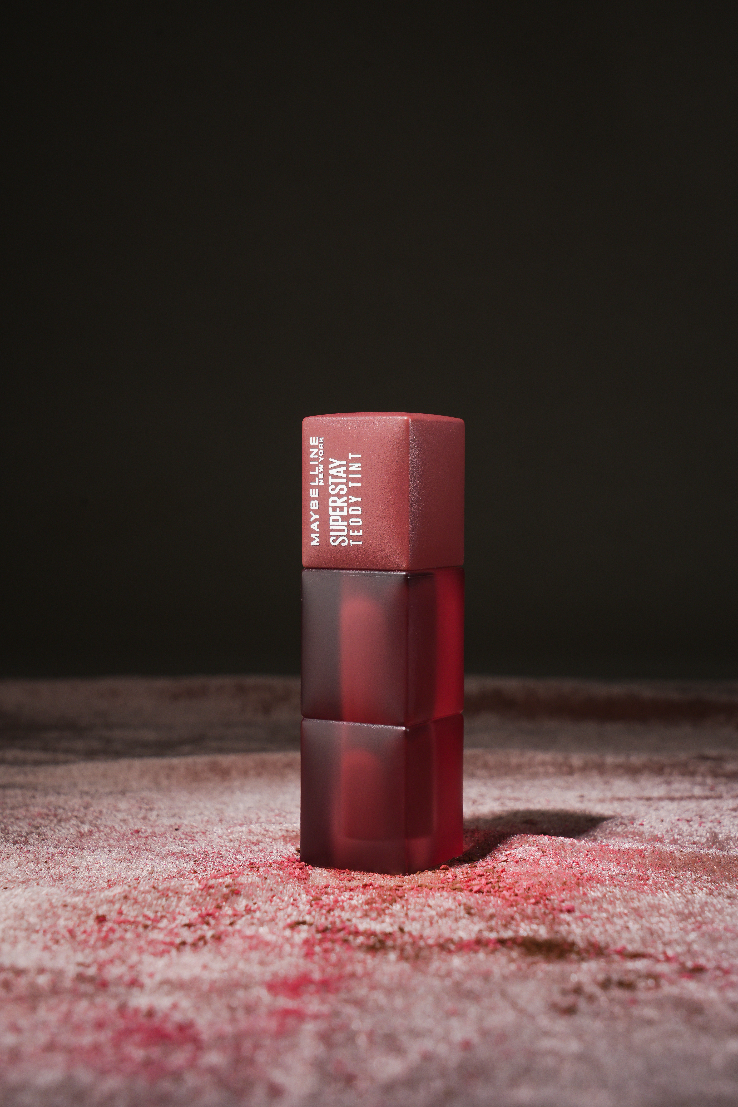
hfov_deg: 24.2
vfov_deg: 35.6
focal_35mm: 56
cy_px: 554
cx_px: 369
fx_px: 1722
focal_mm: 56
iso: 125
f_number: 11
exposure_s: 1/125
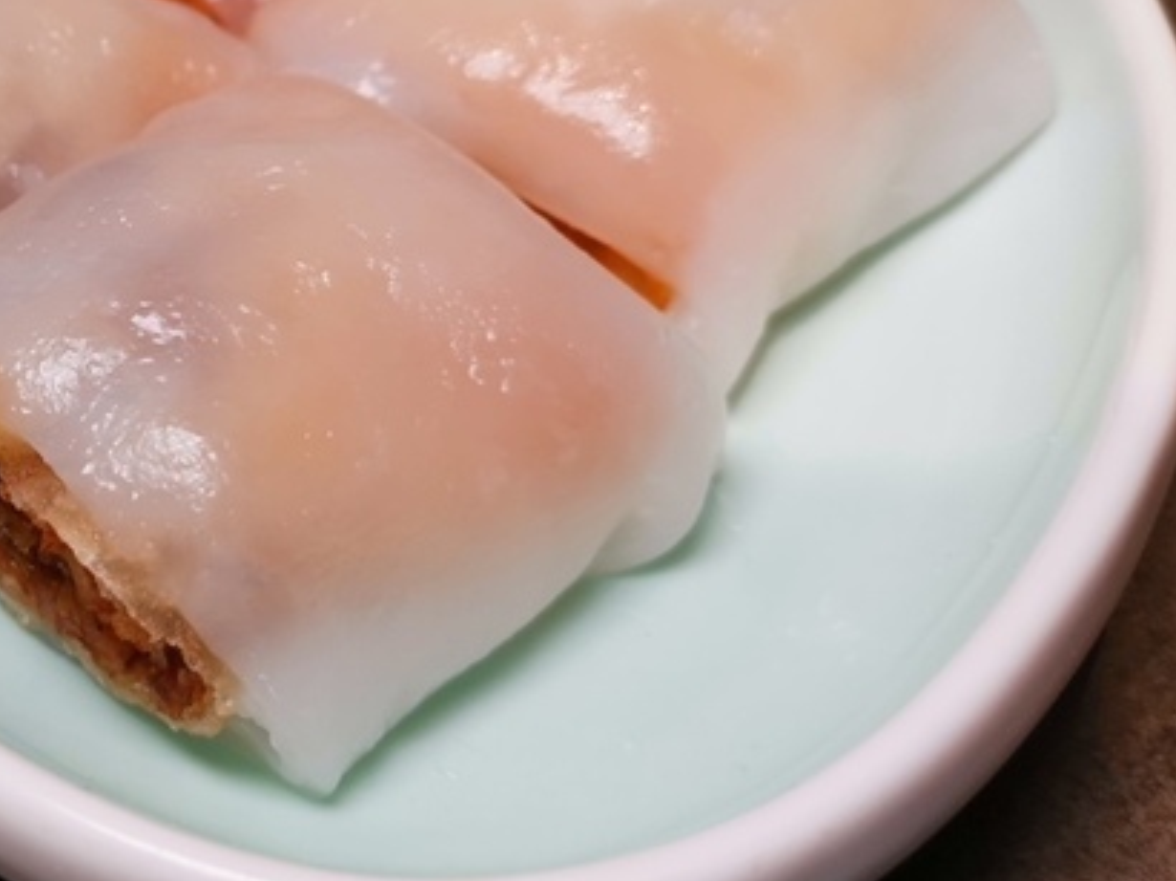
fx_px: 1901
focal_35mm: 56
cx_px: 14
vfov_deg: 25.9
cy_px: 265
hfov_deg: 31.9
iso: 50
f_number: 1.8
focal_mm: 3.95
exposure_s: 1/132
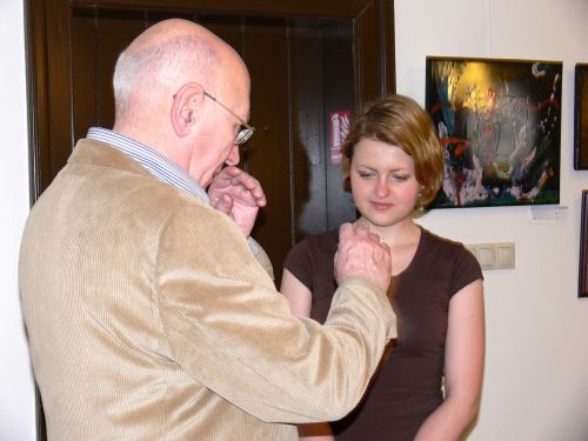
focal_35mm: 70
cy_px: 220
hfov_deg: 27.8
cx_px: 294
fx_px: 1189
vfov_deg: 21.0
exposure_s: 1/30
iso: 100
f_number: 3.2
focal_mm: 14.8
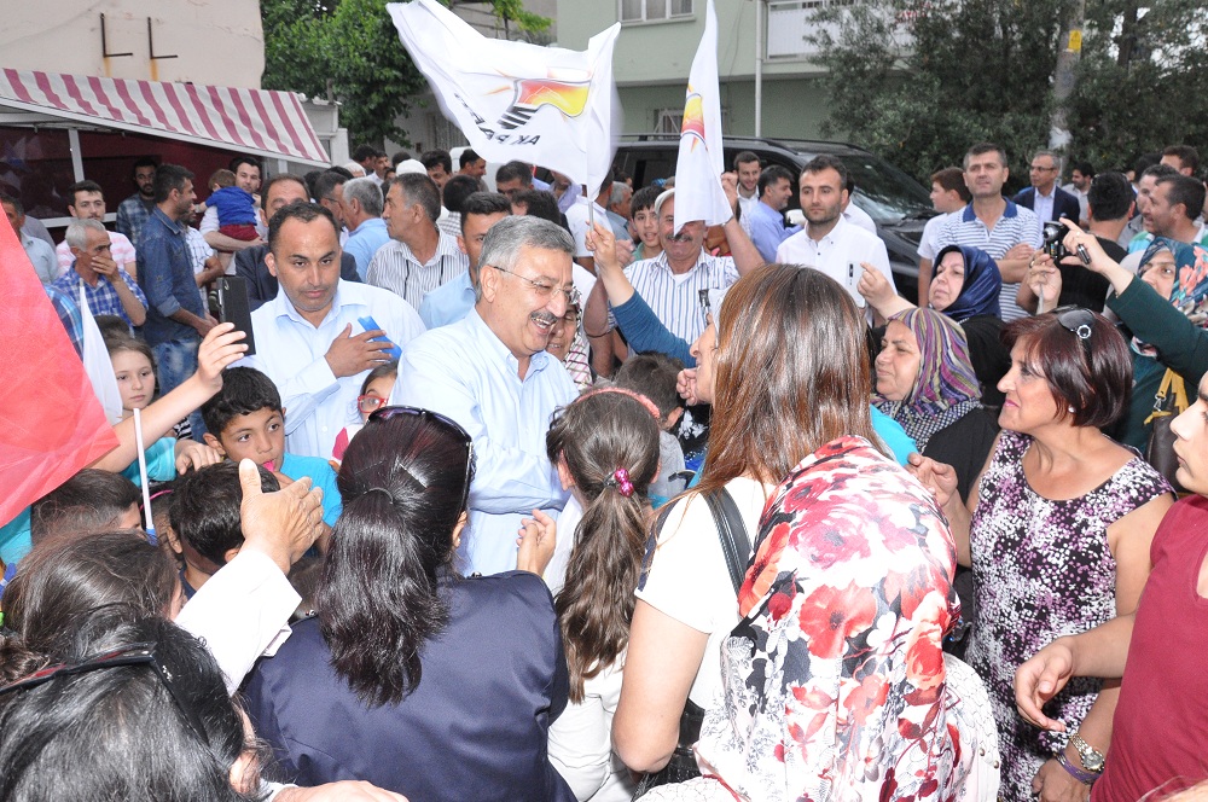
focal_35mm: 27
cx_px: 604
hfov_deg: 67.4
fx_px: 905
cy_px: 401
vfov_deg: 47.8
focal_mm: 18
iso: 2000
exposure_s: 1/80
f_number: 7.1
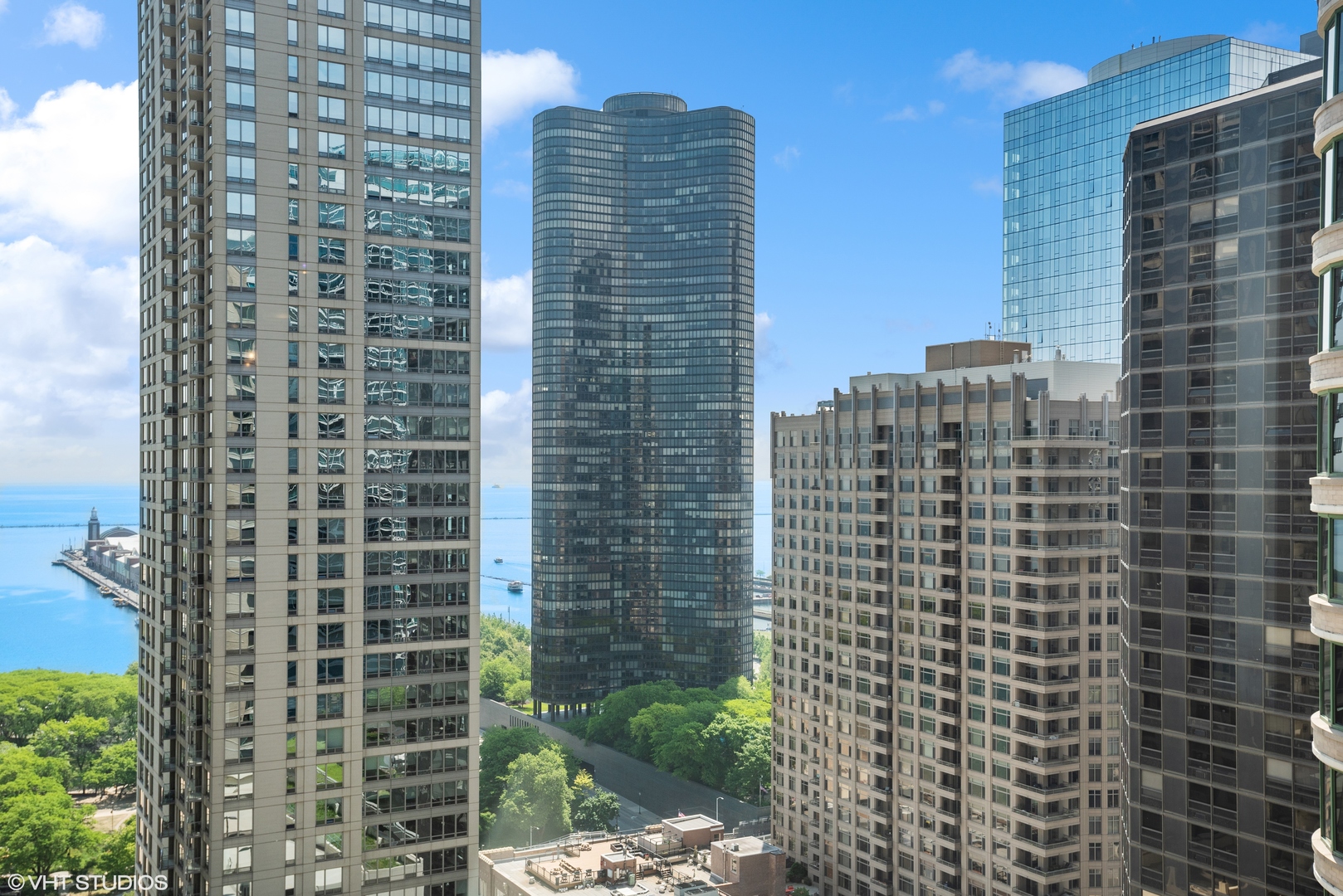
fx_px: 1306
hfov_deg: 54.4
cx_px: 672
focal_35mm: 35
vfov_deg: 37.9
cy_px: 448
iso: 200
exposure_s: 1/800
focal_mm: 35
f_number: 8
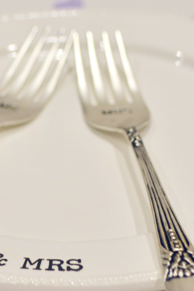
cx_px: 25
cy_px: 101
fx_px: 1027
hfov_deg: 10.7
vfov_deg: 16.1
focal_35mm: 127
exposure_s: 1/100
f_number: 5
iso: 400
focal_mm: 34
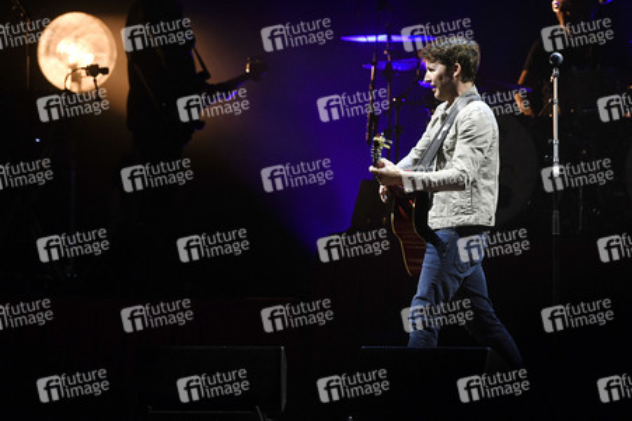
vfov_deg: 7.4
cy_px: 210
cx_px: 316
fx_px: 3245
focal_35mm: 185
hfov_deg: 11.1
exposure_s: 1/320
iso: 1600
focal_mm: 185
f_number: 4
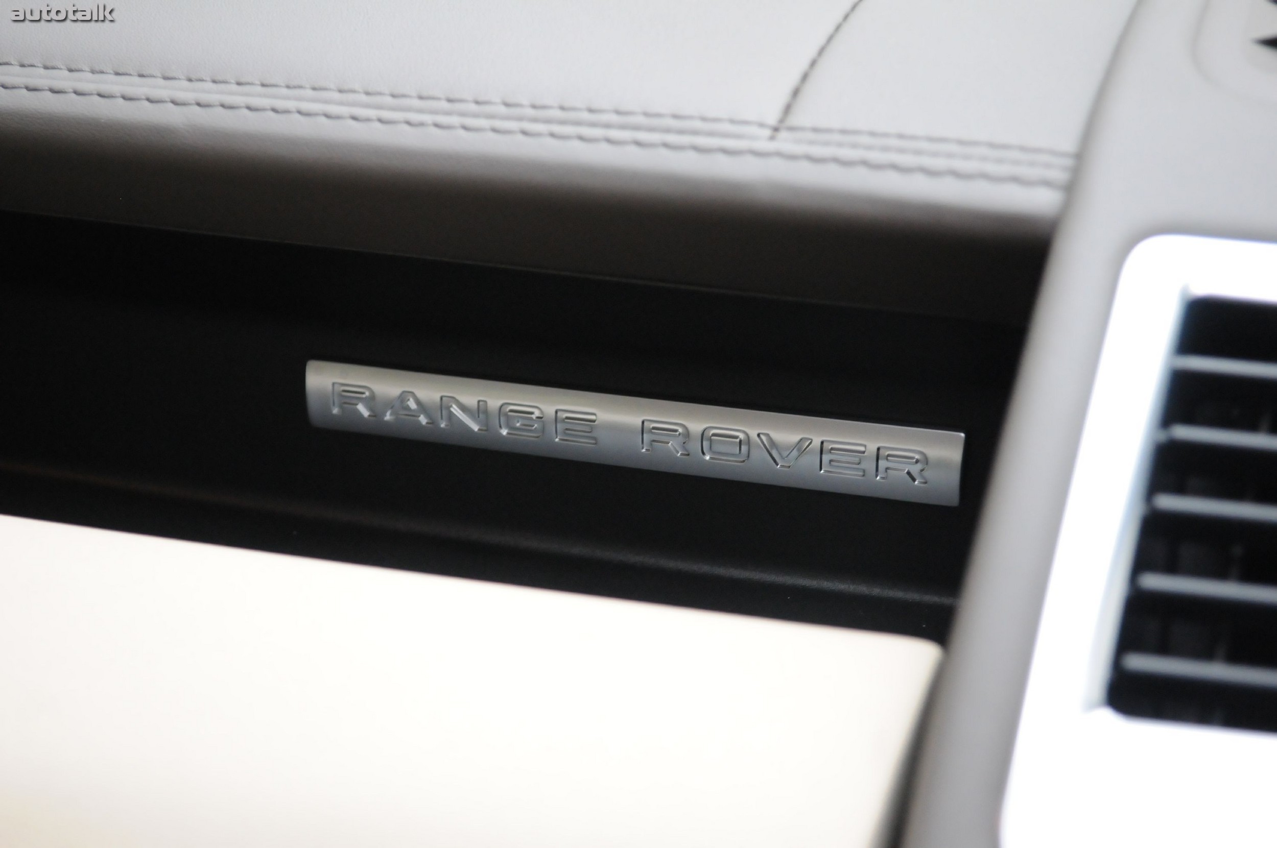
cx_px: 638
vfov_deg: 25.0
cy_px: 424
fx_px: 1913
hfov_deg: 36.9
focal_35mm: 54
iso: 2000
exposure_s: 1/40
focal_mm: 36
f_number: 5
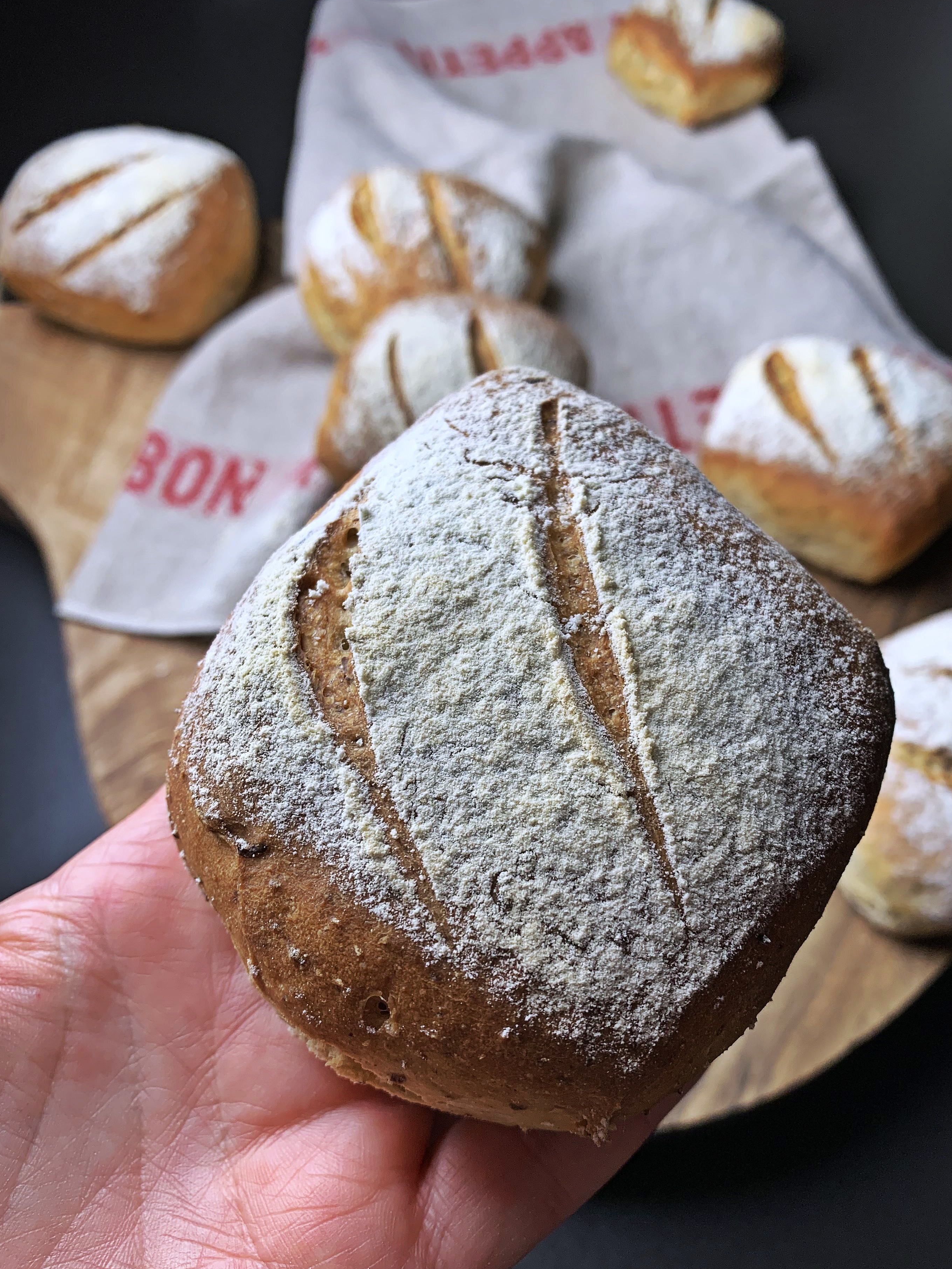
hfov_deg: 48.2
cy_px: 687
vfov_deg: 61.6
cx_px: 502
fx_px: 1063
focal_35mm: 29
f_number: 1.8
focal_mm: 4.25
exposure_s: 1/100
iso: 50
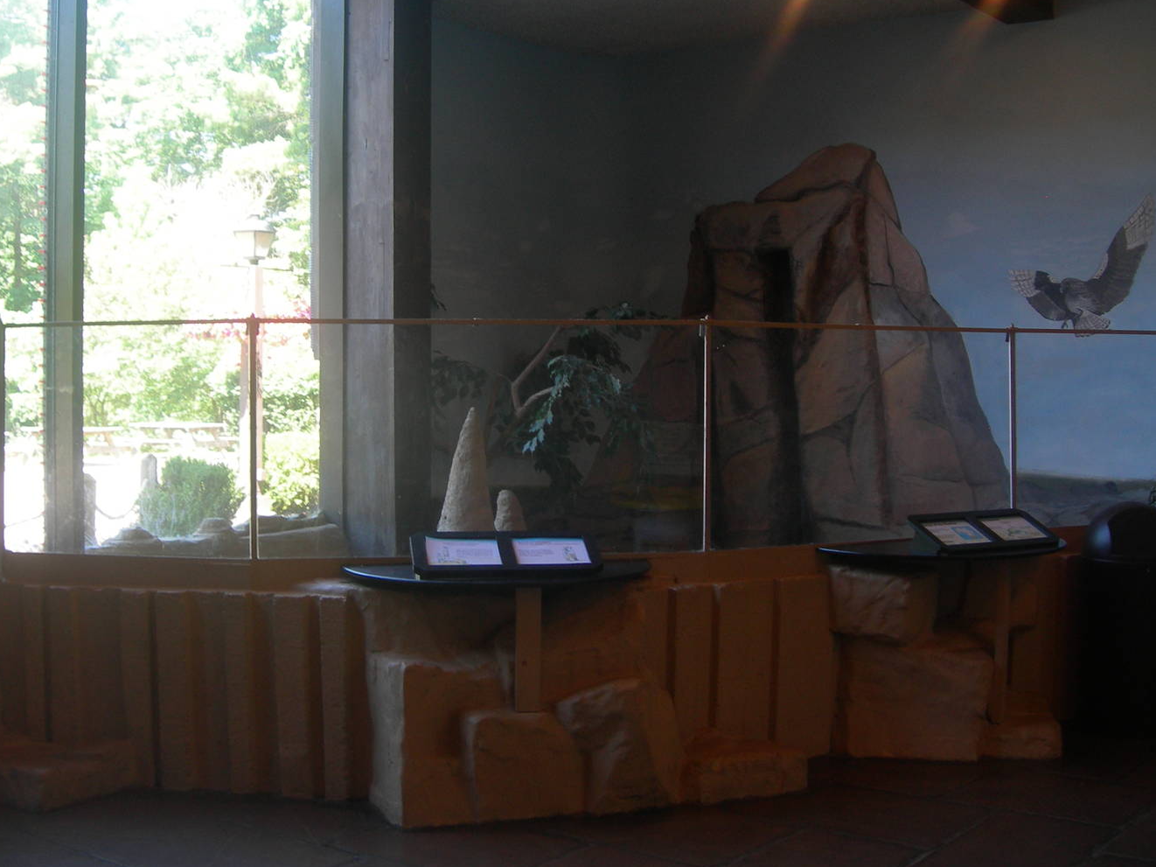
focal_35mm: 46
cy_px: 416
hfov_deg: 41.2
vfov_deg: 31.5
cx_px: 521
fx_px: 1536
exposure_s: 1/33.5
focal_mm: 7.8
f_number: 2.8
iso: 50
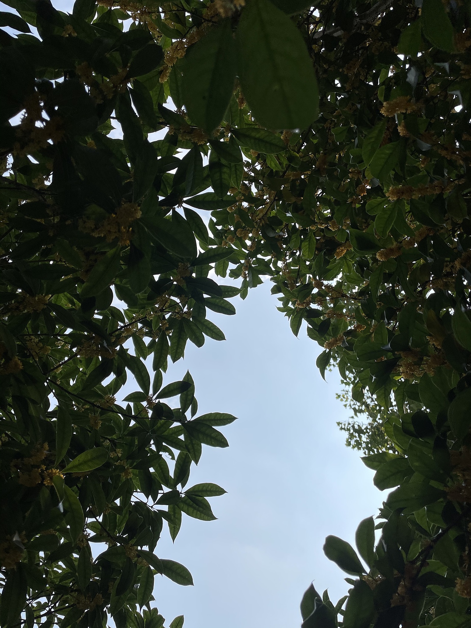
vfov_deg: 67.3
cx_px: 236
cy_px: 314
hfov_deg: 53.1
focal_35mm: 26
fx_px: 472
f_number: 1.6
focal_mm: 4.2
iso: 32
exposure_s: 1/5556
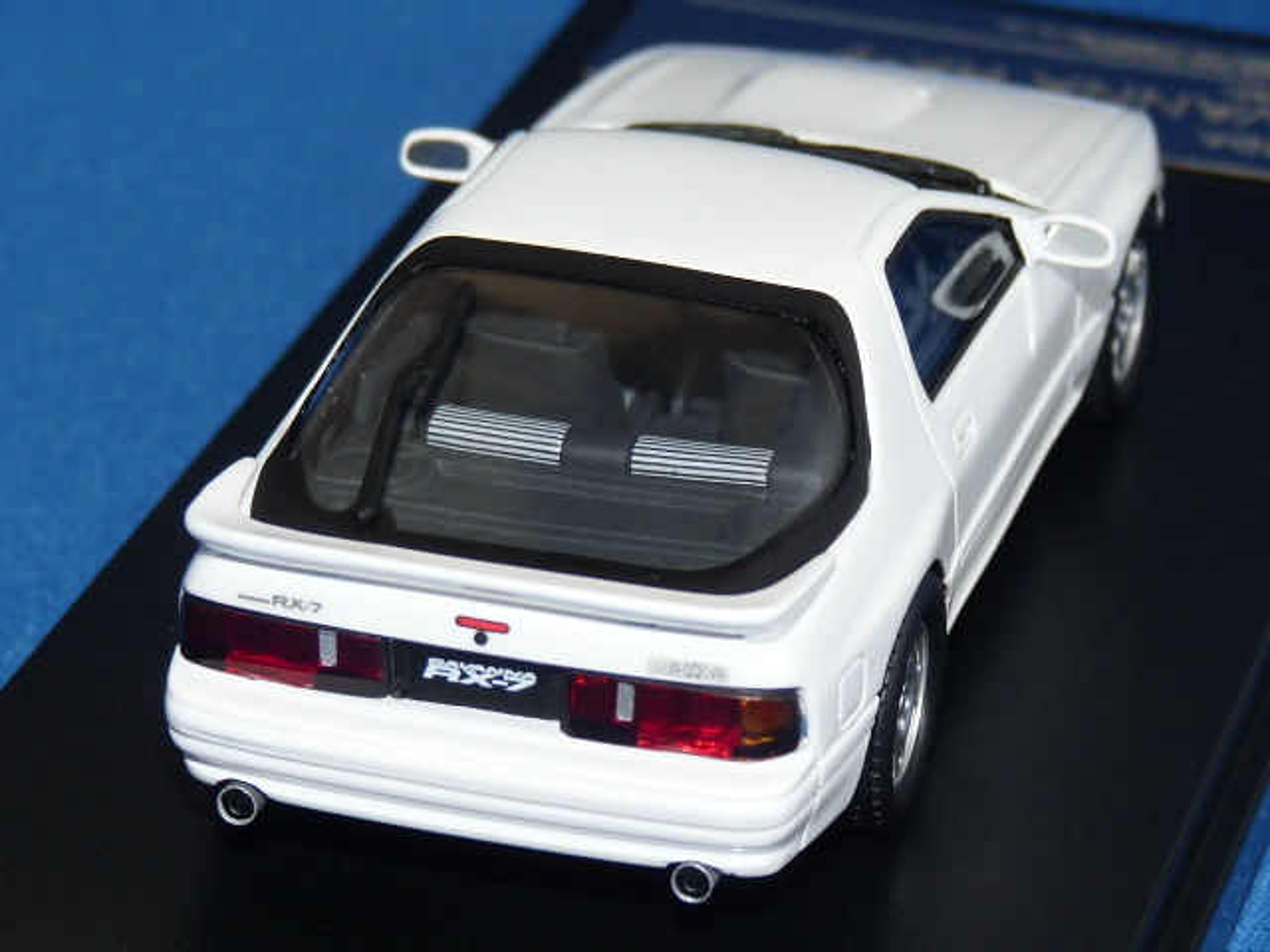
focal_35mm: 155
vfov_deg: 9.6
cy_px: 476
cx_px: 635
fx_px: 5687
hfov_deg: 12.7
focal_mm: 16.1
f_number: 3.4
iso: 100
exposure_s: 1/40
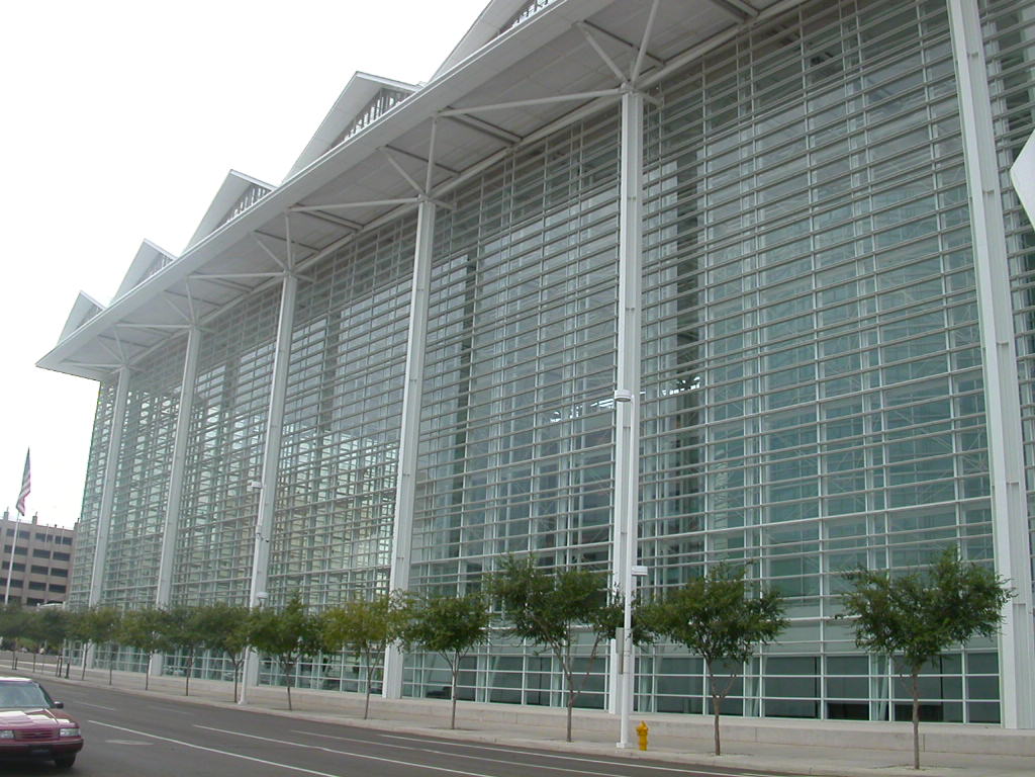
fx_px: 1106
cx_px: 518
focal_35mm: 37
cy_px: 388
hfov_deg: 50.1
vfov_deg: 38.7
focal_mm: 5.6
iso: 100
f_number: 4.5
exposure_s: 1/273
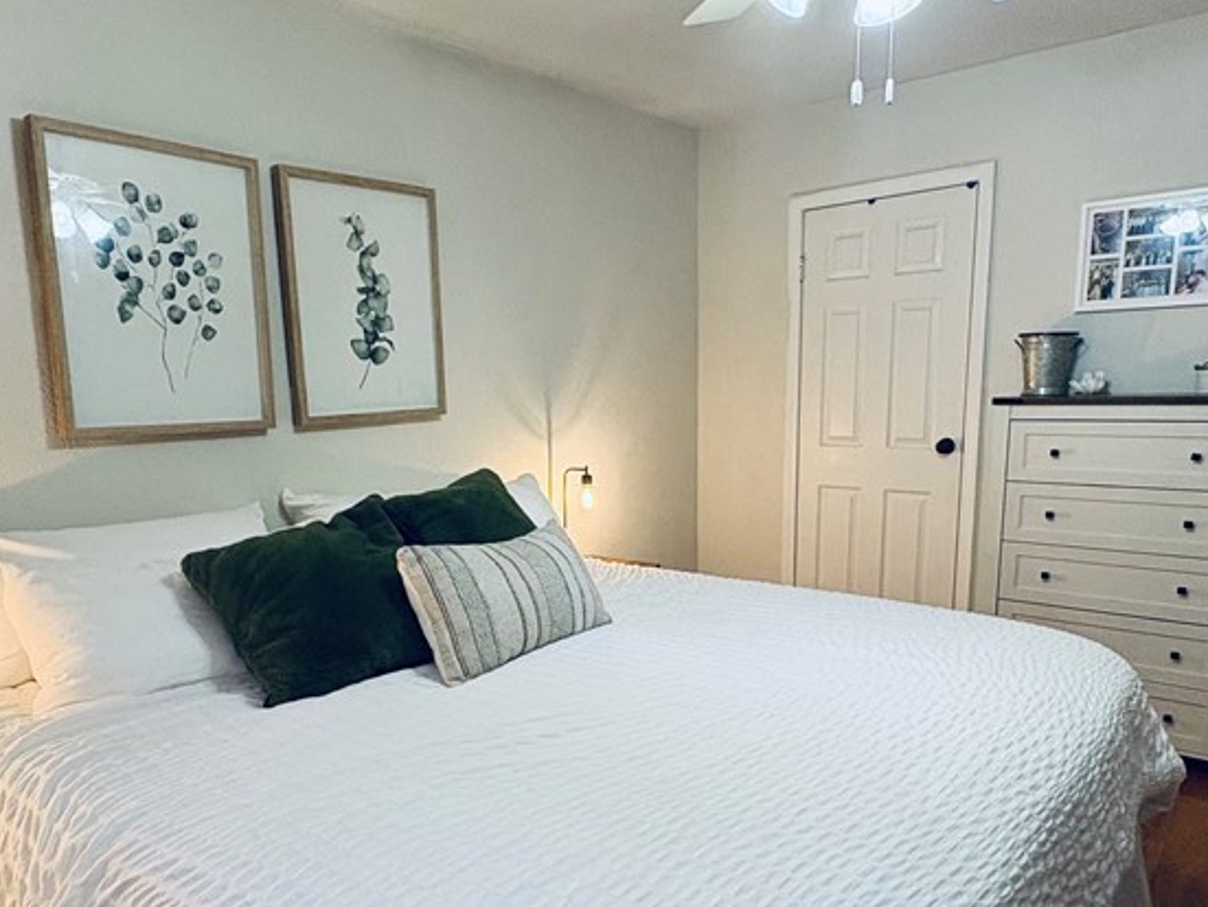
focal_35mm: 26
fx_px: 908
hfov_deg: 67.1
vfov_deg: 52.7
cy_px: 546
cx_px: 535
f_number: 2.2
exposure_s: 1/60
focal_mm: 2.22
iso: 200
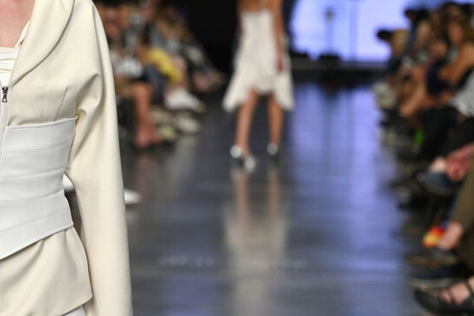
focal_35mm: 179
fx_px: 2357
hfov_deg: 11.4
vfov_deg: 7.7
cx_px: -16
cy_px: 143
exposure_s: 1/5000
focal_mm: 81
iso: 800
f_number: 2.8
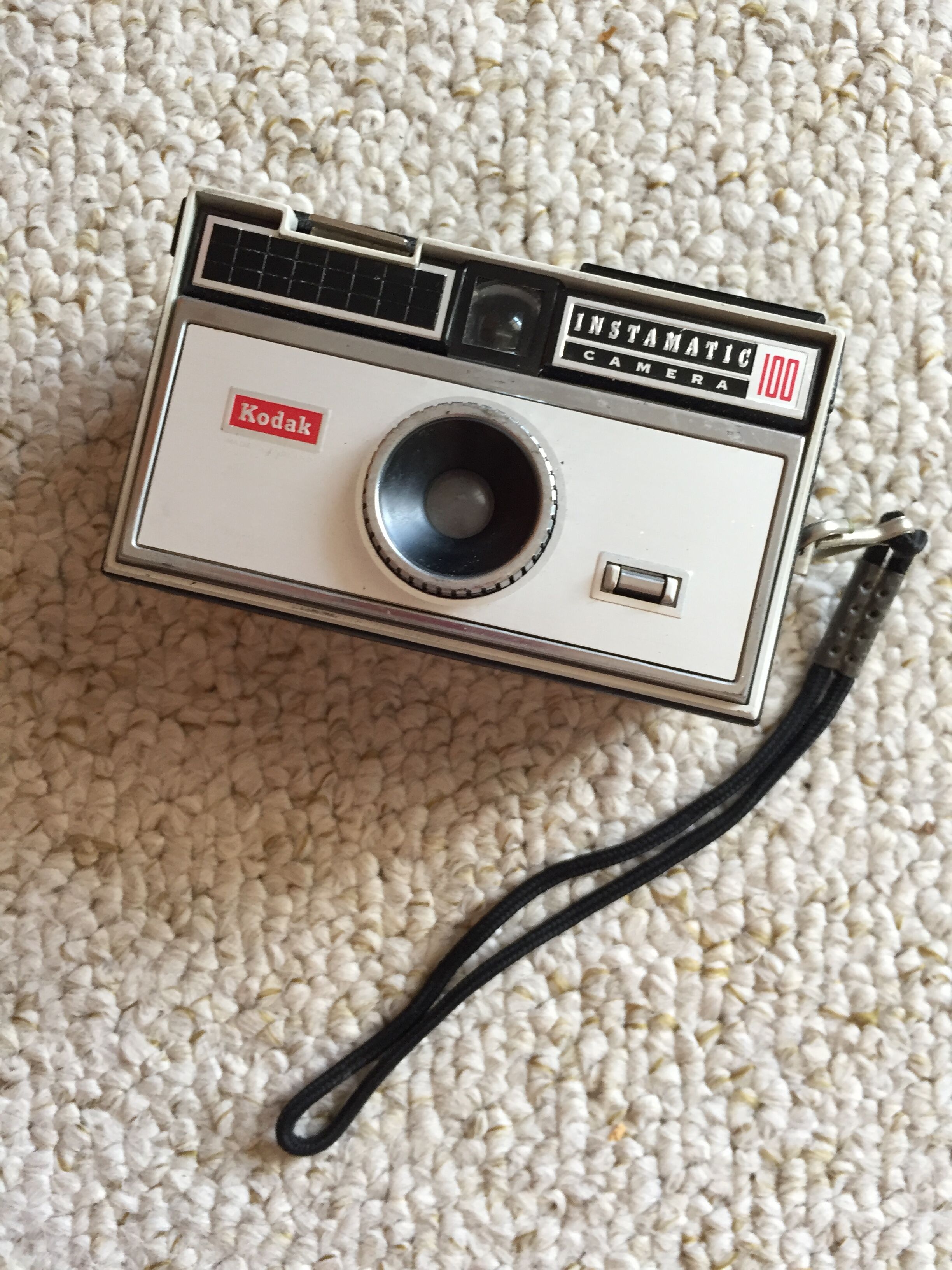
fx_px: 1063
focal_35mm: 29
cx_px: 476
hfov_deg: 48.2
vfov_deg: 61.7
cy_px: 635
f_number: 2.2
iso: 125
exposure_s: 1/33
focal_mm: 4.15
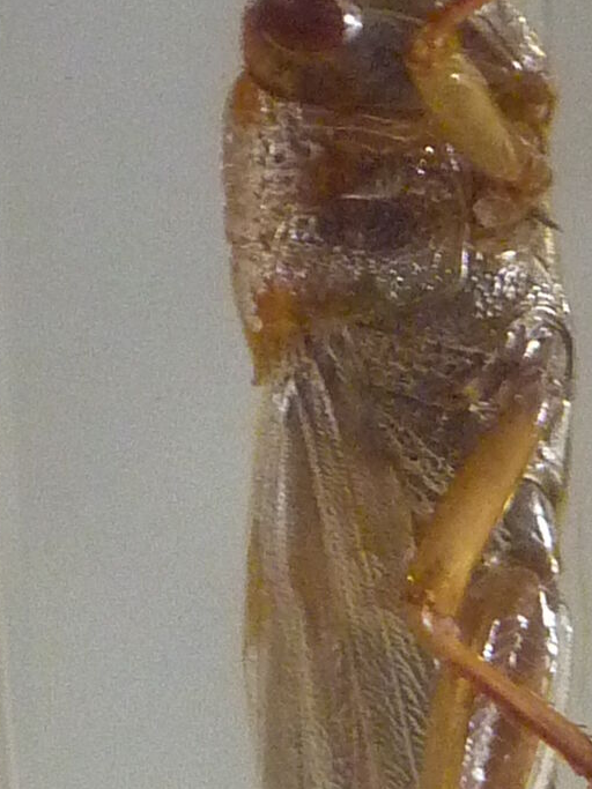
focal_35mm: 135
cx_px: 491
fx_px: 3079
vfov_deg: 14.5
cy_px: 625
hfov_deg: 10.9
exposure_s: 1/13
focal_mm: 4.1
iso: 400
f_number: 3.3
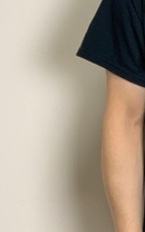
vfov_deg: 13.1
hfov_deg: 8.0
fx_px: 1005
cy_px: 69
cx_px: 243
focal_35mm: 159
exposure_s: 1/49
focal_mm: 6
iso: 64
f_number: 2.4
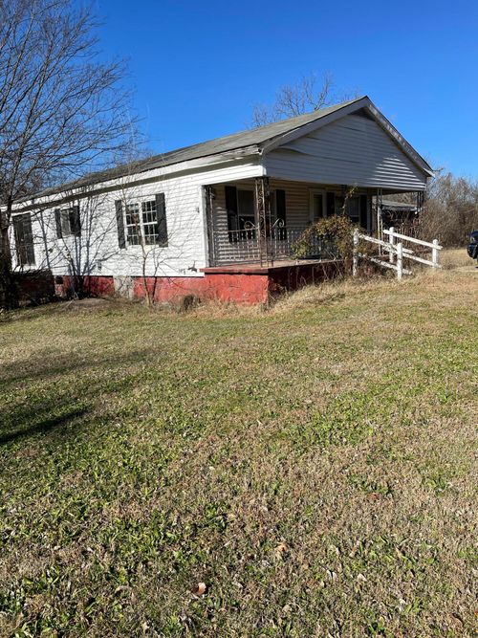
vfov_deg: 67.3
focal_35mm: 26
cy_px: 319
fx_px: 479
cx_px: 239
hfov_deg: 53.0
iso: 32
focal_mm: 4.2
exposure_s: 1/3300
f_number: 1.6
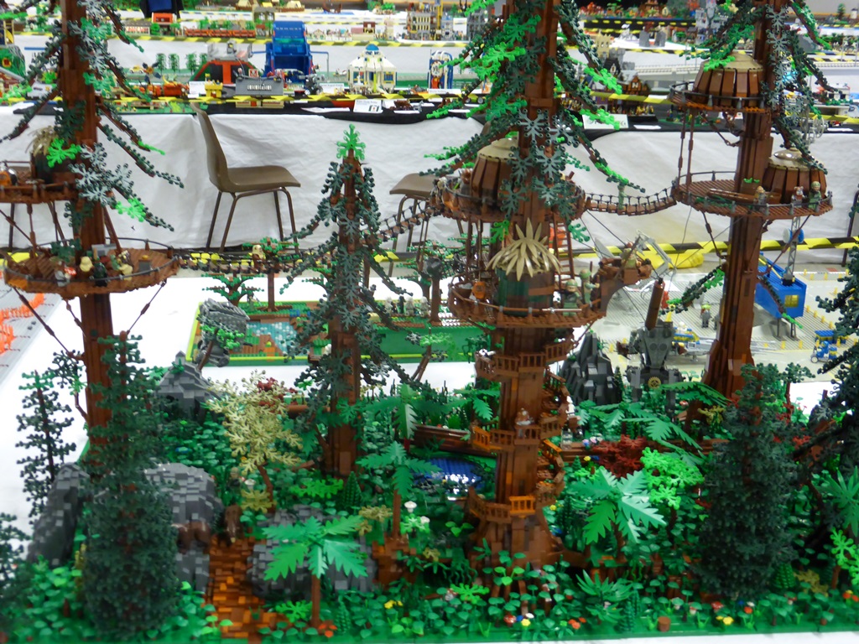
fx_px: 1017
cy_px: 322
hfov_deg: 45.8
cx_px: 430
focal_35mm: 41
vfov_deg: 35.1
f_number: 3.9
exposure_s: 1/8
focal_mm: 7.4
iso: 400
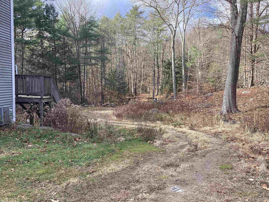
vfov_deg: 41.8
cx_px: 130
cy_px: 103
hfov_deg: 53.9
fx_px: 264
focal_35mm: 34
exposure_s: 1/155
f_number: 2.4
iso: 25
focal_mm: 3.3
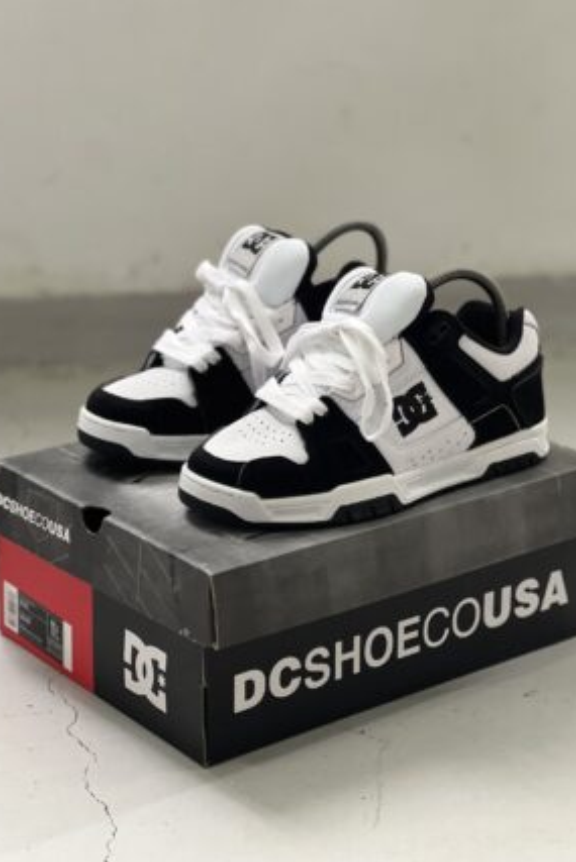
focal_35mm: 81
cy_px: 432
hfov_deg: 16.9
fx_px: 1942
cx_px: 299
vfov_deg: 25.1
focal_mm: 9
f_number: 2.8
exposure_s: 1/30
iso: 320
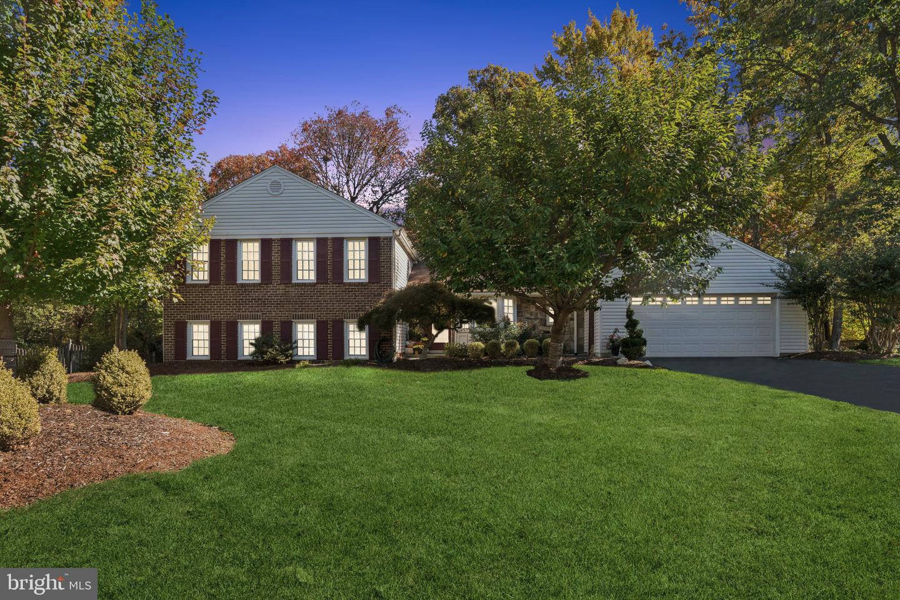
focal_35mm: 18
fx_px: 450
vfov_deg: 67.4
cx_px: 450
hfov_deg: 90.0
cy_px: 300
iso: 200
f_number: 9
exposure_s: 1/100
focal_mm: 12
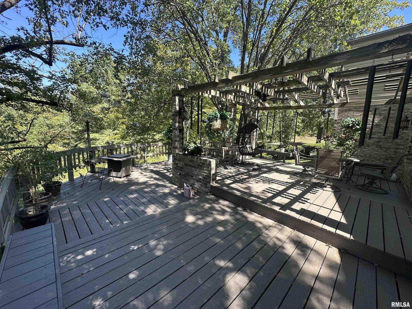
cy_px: 154
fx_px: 167
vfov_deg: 85.7
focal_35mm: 14
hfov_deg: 102.1
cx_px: 206
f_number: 2.2
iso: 40
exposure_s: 1/234
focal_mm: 2.22
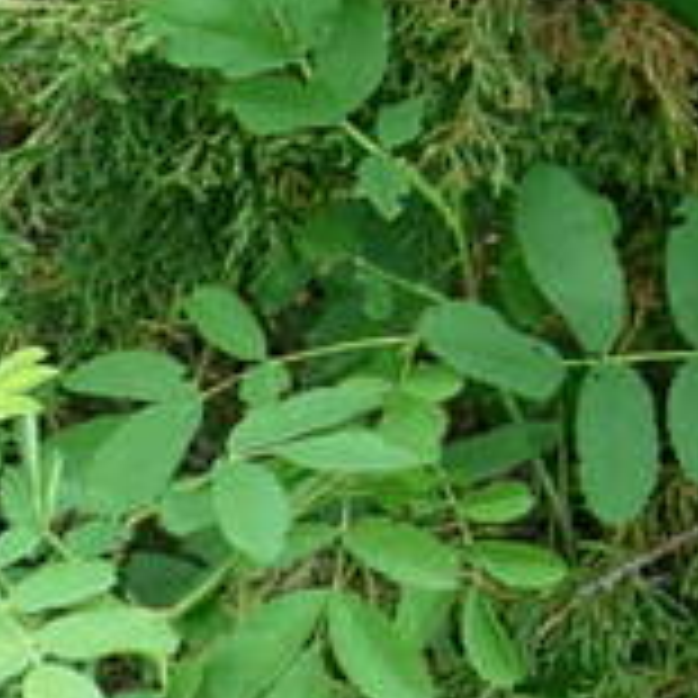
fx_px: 3217
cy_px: 910
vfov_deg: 12.0
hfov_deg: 11.9
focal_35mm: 141
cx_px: -315
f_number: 2.8
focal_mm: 7.8
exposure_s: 1/36.9
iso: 64
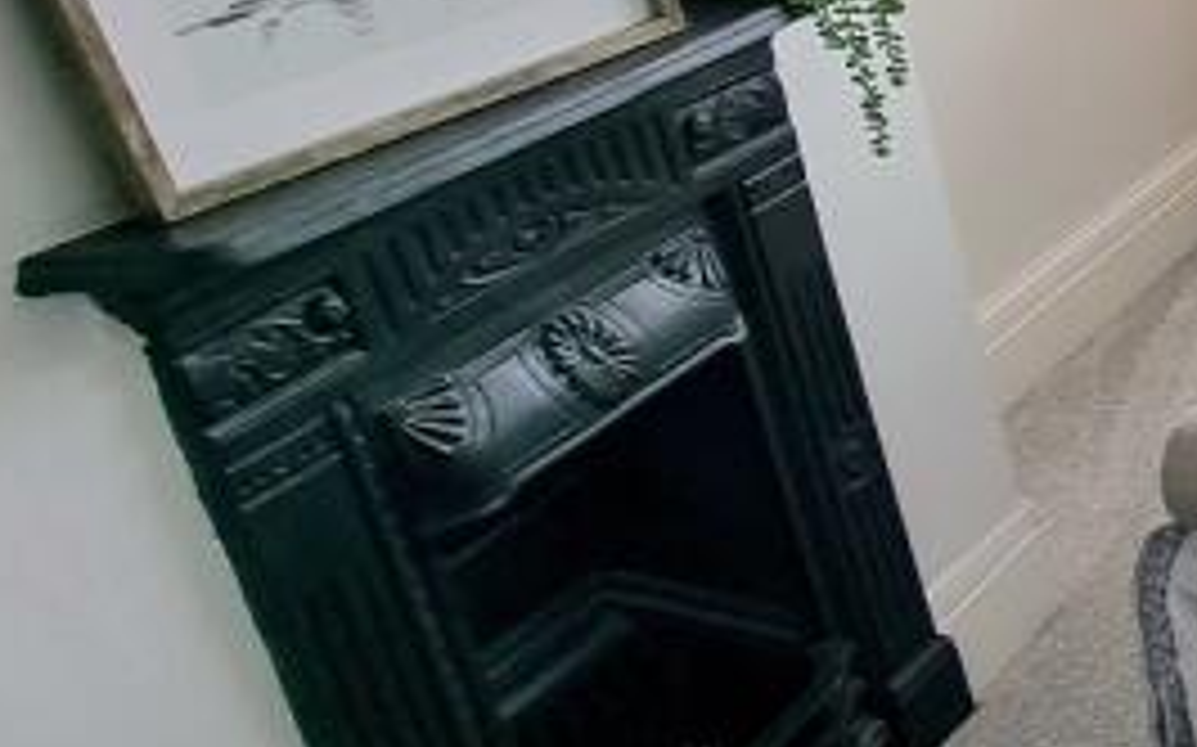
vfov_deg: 23.6
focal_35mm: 53
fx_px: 1728
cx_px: 2246
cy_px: 36
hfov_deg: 21.2
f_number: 2.2
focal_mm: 2.2
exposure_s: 1/60.2
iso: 50
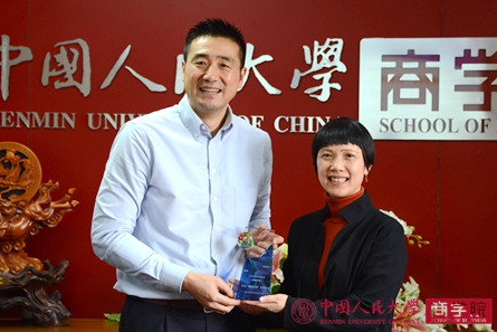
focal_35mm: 99
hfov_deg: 20.6
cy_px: 165
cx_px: 247
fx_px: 1367
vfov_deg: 13.8
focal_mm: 98
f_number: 5.3
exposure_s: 1/125
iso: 1600
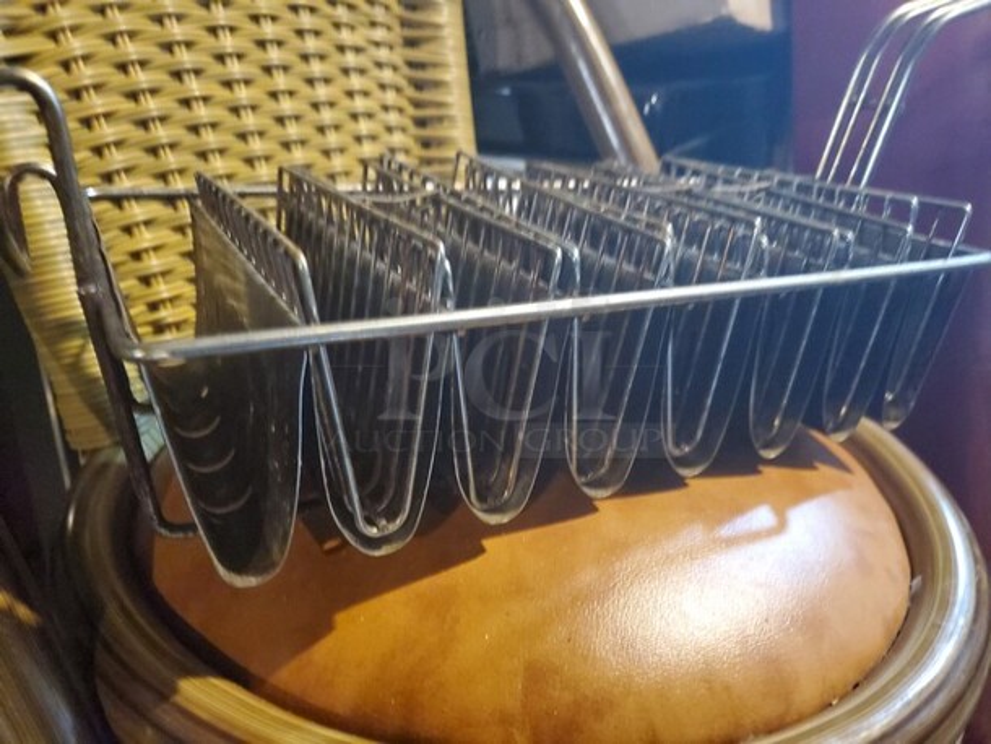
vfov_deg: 53.1
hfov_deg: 67.3
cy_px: 372
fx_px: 745
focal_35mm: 26
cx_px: 496
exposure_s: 1/15
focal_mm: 4.3
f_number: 1.5
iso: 500
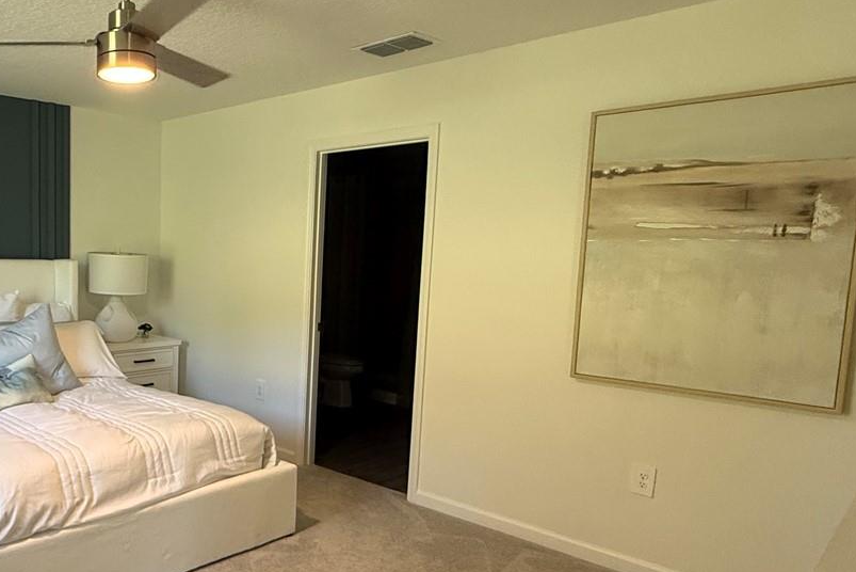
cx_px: 162
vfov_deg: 44.9
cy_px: 329
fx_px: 690
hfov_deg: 58.4
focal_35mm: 29
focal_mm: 2.22
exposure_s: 1/120
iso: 320
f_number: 2.2
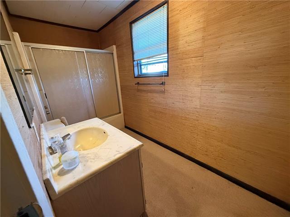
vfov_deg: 85.7
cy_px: 108
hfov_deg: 102.1
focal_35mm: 14
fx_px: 117
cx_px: 145
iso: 640
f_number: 2.2
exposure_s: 1/60
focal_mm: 2.22
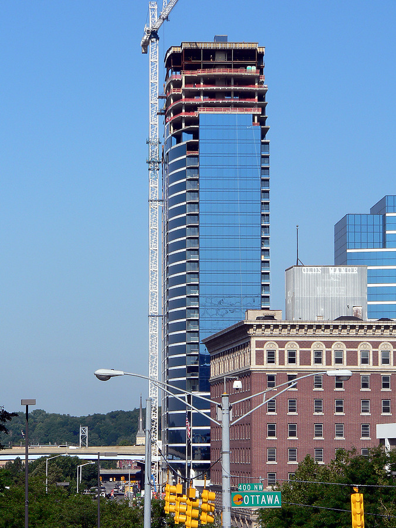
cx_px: 198
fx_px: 2257
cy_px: 264
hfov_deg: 10.0
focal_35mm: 148
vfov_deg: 13.3
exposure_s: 1/500
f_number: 5.6
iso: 80
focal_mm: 24.6
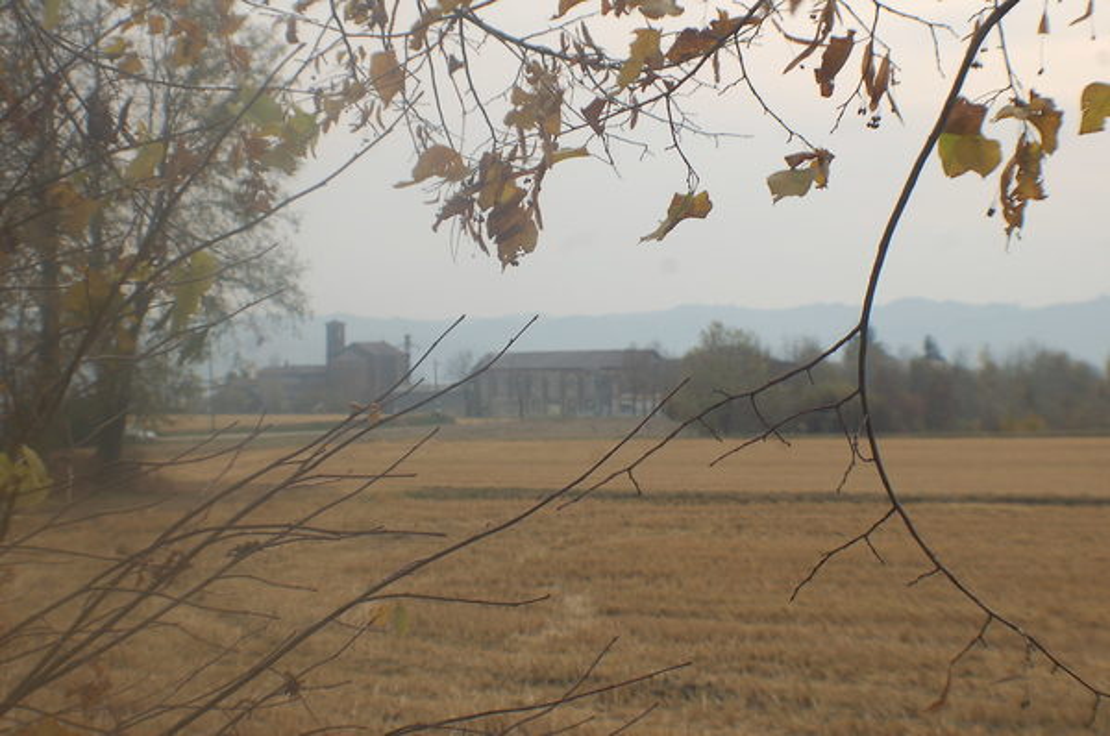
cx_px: 555
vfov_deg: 13.0
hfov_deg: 19.5
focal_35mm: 105
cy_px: 368
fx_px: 3232
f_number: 5.6
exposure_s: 1/500
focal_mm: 70
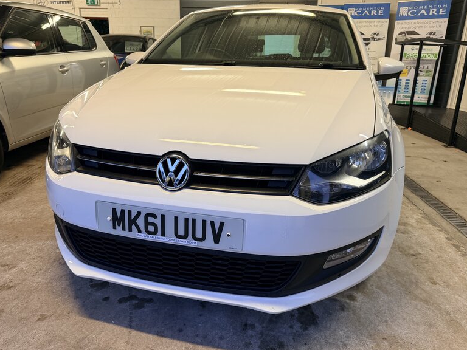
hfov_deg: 69.4
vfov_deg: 54.9
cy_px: 174
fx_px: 337
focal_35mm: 25
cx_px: 231
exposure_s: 1/100
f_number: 1.78
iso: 125
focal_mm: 6.76
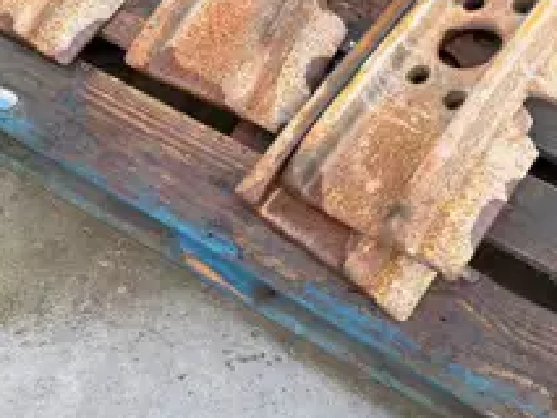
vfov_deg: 25.4
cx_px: 306
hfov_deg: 35.5
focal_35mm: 54
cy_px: -24
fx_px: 869
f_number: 1.78
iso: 50
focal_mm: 6.76
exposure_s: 1/124
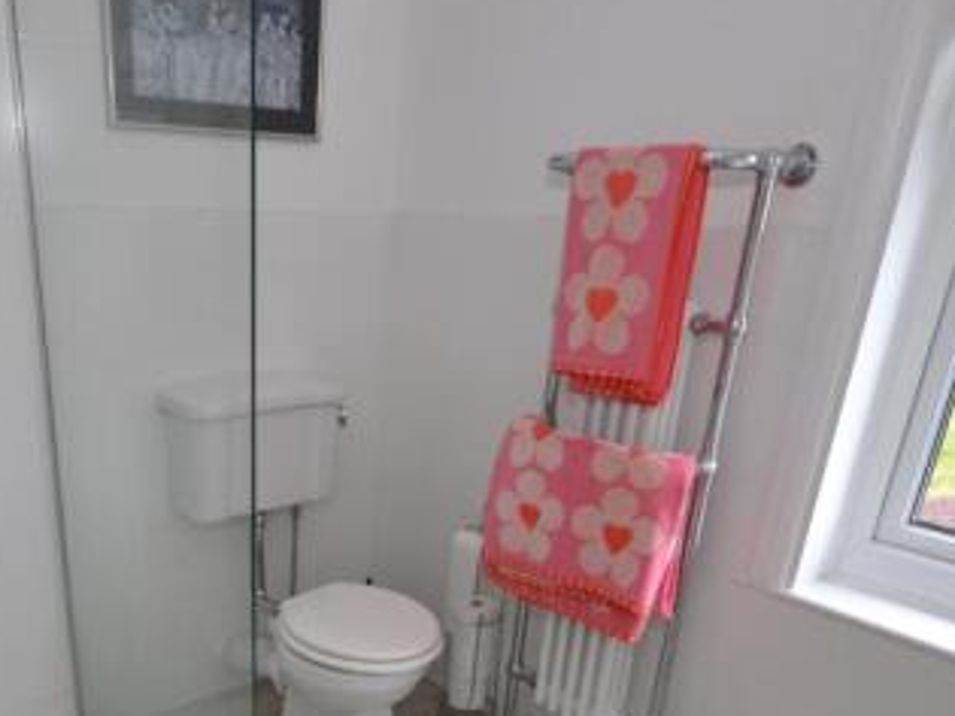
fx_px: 827
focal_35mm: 30
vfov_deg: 44.0
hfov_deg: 59.3
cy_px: 596
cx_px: 365
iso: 1400
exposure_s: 1/60
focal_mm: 10
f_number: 4
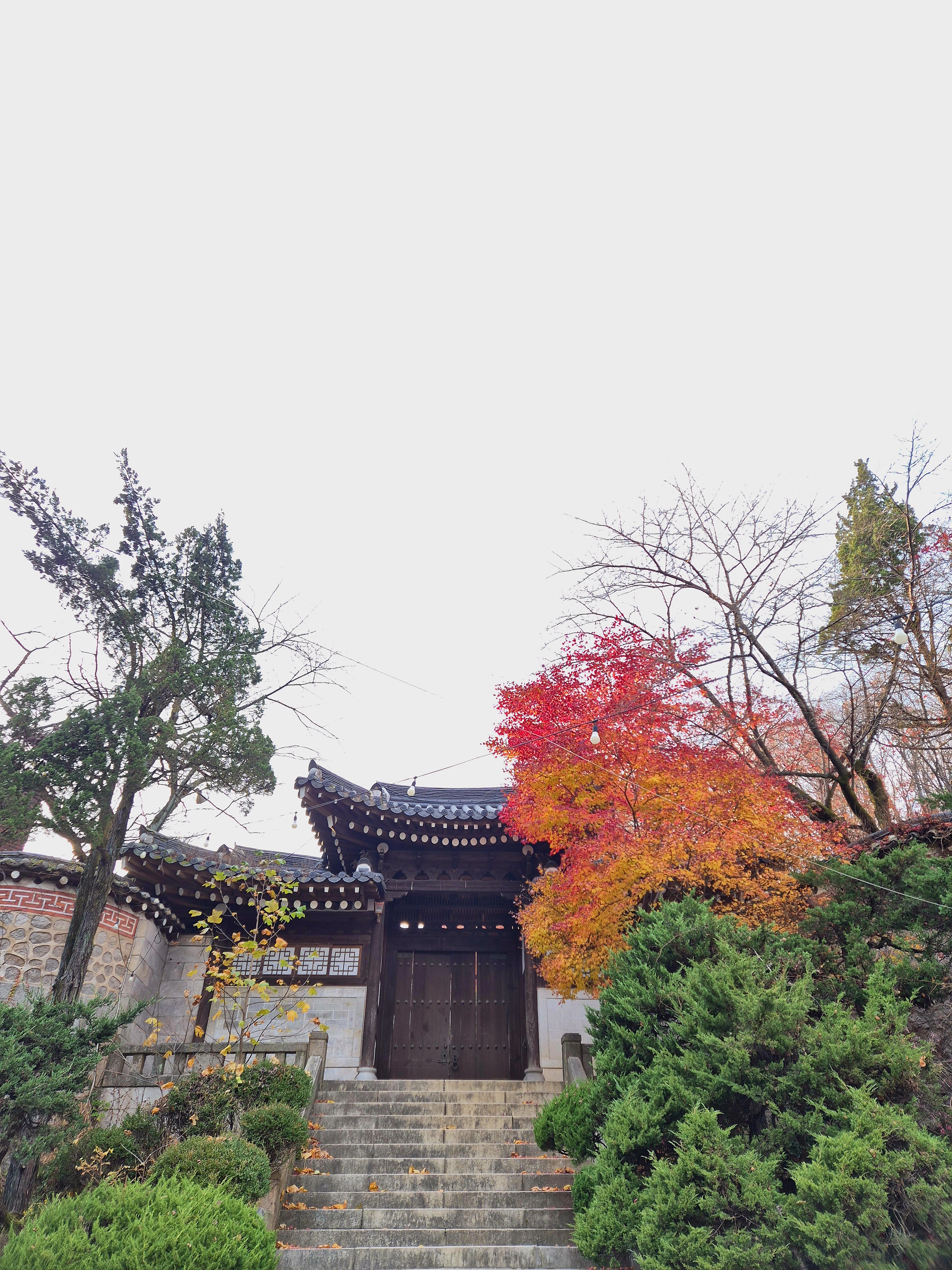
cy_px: 635
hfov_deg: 58.9
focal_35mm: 23
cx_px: 476
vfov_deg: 73.9
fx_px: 843
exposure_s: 1/182
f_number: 1.8
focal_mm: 5.4
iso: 40
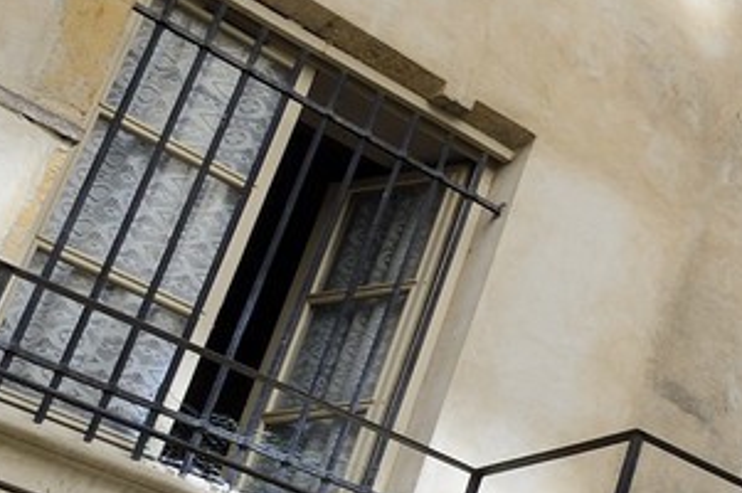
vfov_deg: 15.5
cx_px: 1780
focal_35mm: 85
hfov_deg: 14.8
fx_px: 1750
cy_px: 567
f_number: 6.3
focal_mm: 16
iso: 200
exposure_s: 1/100
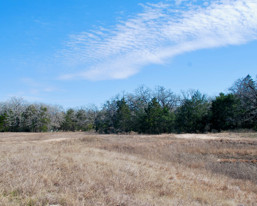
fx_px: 289
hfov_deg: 47.9
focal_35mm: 38
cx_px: 117
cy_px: 105
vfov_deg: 39.2
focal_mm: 22
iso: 100
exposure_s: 1/250
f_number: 8
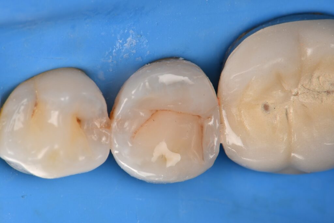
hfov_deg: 13.1
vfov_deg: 8.7
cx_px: 167
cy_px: 112
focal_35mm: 157
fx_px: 1456
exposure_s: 1/200
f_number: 32
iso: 200
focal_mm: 105
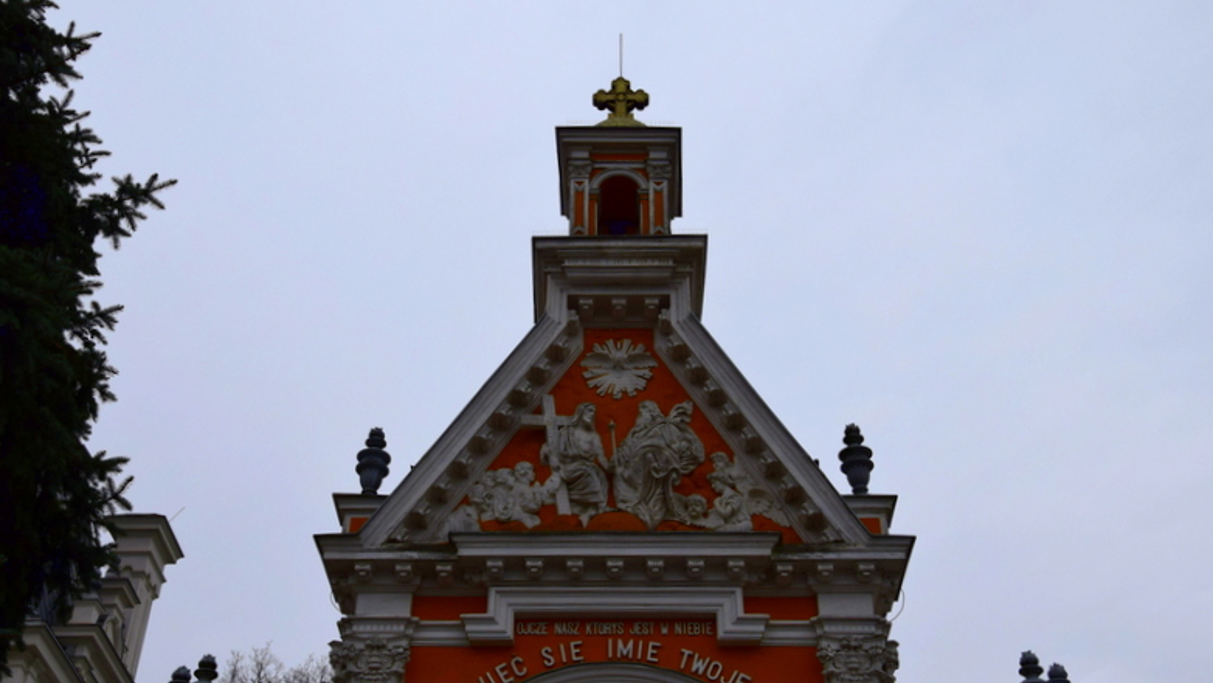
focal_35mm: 45
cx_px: 614
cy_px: 335
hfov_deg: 45.5
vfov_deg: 26.5
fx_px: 1447
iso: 400
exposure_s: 1/500
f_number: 11
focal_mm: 28
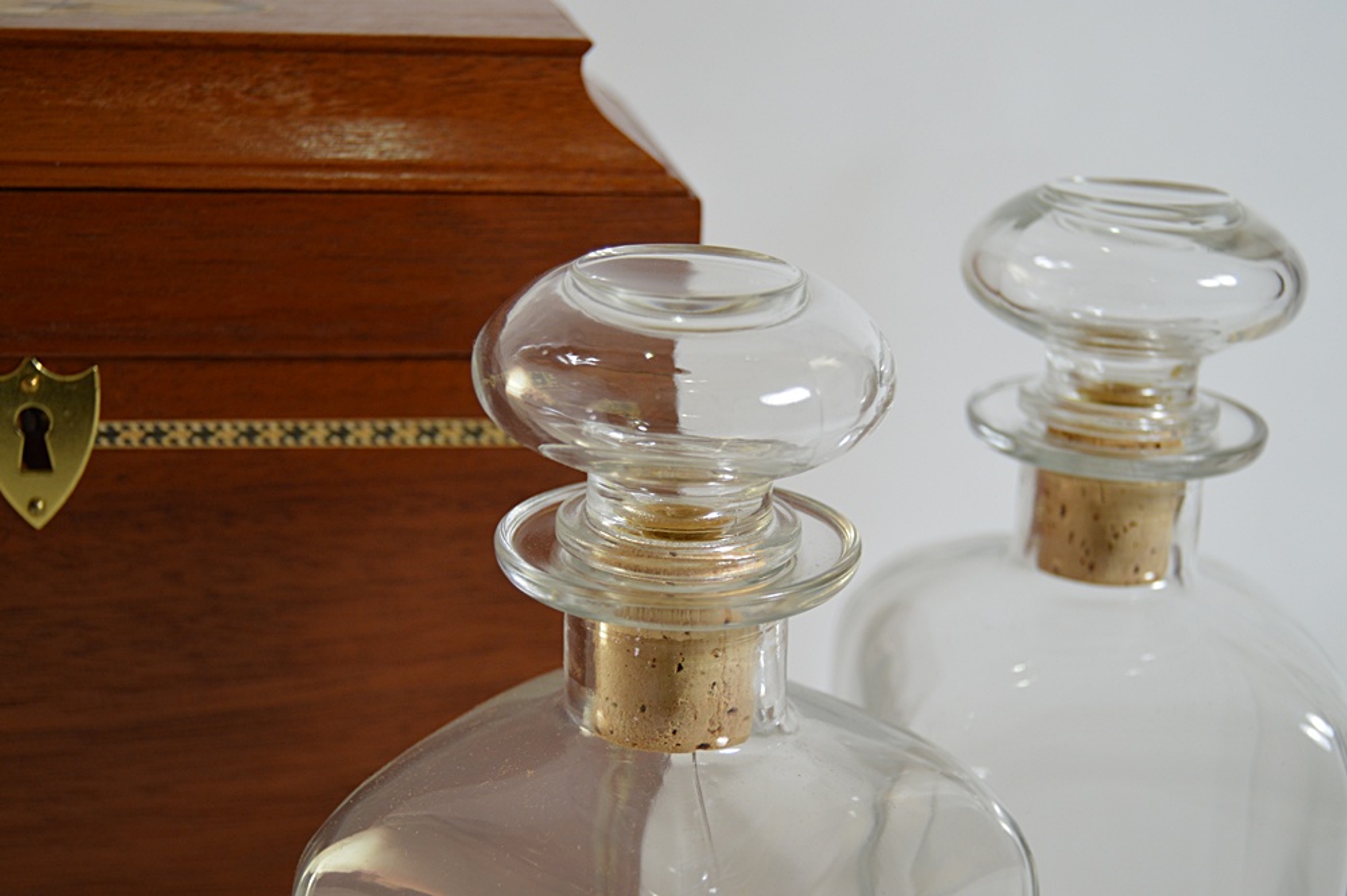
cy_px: 448
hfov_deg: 35.1
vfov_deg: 23.7
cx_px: 674
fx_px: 2131
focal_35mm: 57
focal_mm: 38
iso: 450
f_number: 4.8
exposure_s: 1/60
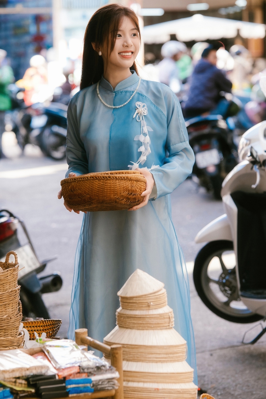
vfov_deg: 18.1
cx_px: 133
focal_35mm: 113
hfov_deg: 12.1
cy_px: 200
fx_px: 1252
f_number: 2.5
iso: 400
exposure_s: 1/400
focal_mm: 75
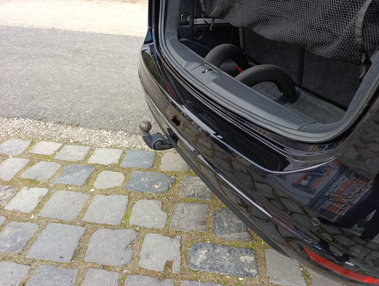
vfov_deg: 59.0
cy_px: 143
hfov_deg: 73.8
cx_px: 190
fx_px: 252
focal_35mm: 23
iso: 50
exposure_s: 1/118
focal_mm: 6.14
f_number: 1.6
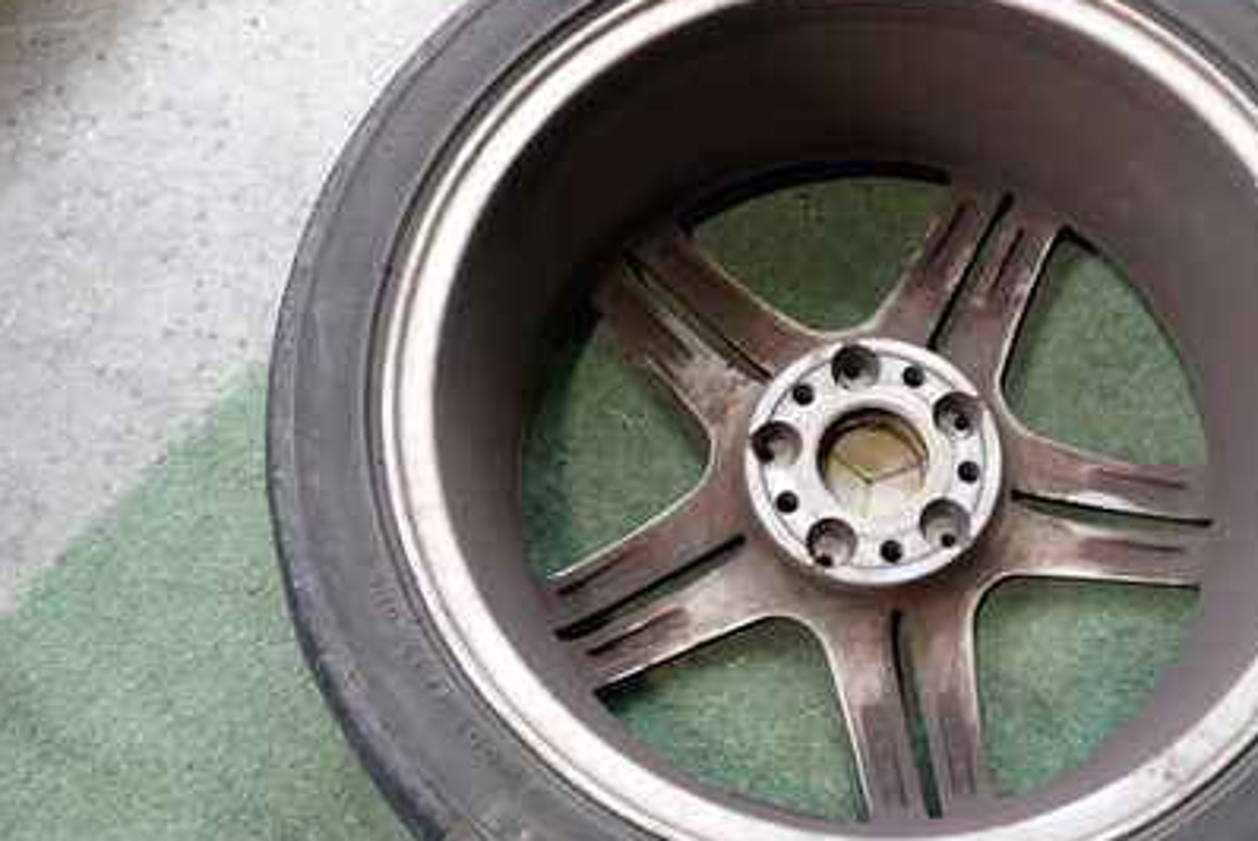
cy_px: 468
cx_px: 863
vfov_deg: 28.7
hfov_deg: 41.2
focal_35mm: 47
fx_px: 1644
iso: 200
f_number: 2.3
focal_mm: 5.4
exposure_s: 1/30
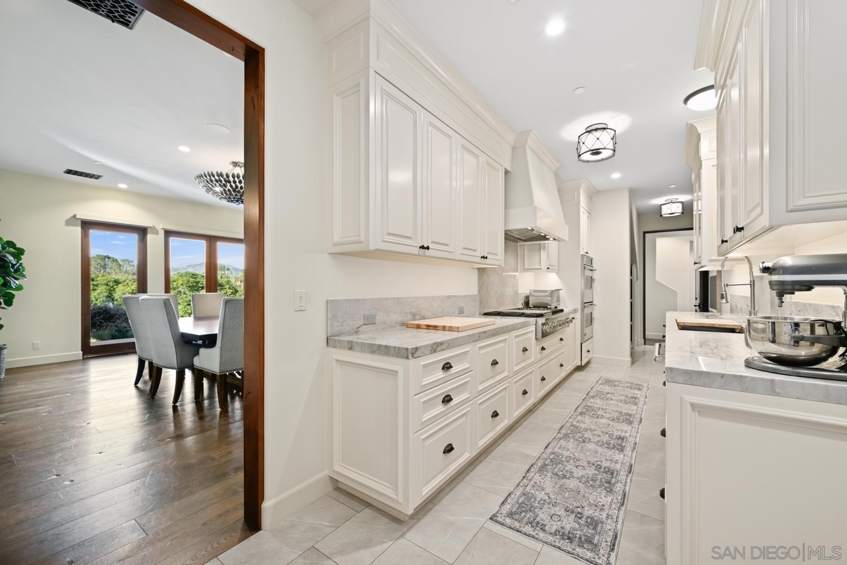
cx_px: 424
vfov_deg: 81.2
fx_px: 329
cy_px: 282
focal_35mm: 14
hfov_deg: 104.3
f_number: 8
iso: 320
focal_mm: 14
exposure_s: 1/8
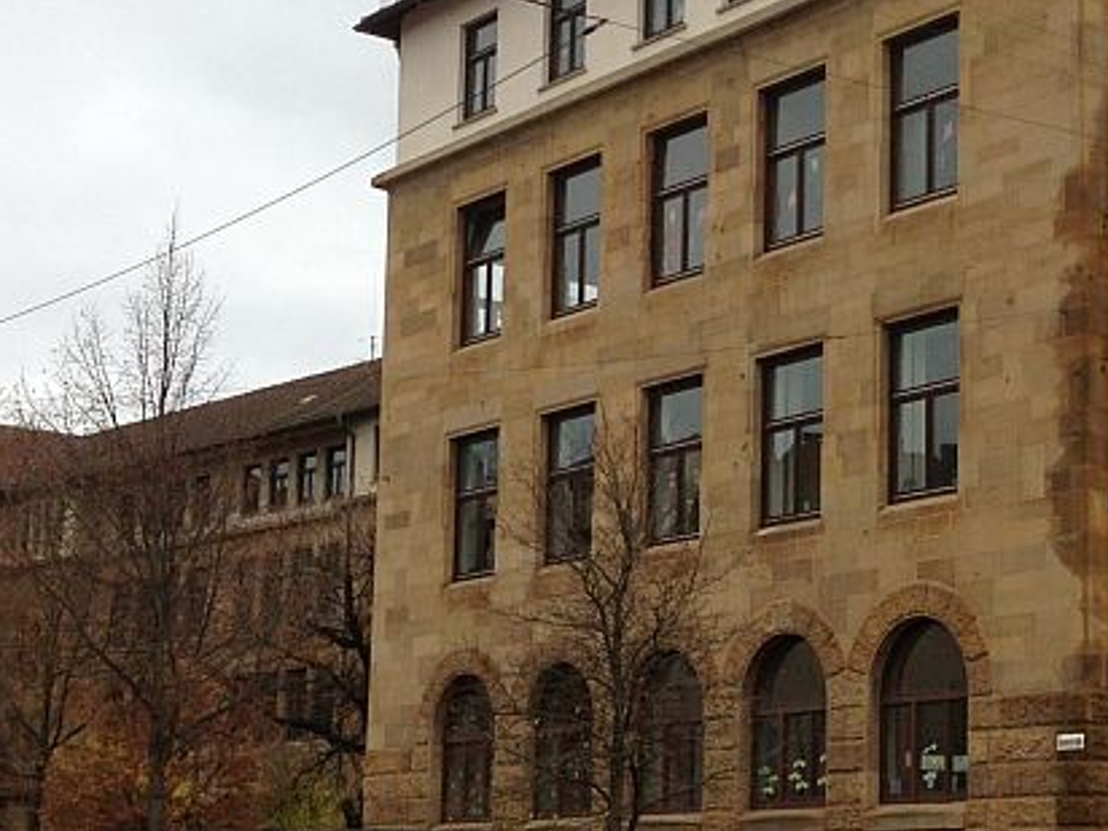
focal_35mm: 82
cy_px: 508
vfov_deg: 18.0
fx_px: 2625
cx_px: 874
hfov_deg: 23.5
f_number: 2.4
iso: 50
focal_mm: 4.13
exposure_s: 1/181
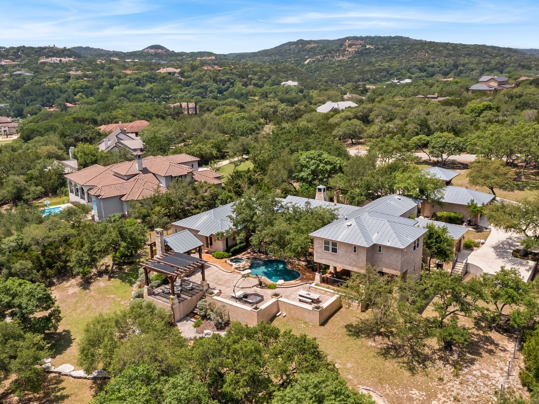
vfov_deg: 45.4
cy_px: 206
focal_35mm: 31
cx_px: 276
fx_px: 483
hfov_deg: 58.3
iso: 100
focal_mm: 10.26
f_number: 6.3
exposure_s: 1/320
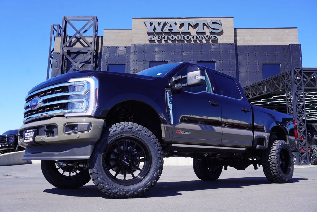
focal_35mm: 34
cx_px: 158
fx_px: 304
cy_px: 106
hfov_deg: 55.1
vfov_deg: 38.4
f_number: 8
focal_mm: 23
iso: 100
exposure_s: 1/125
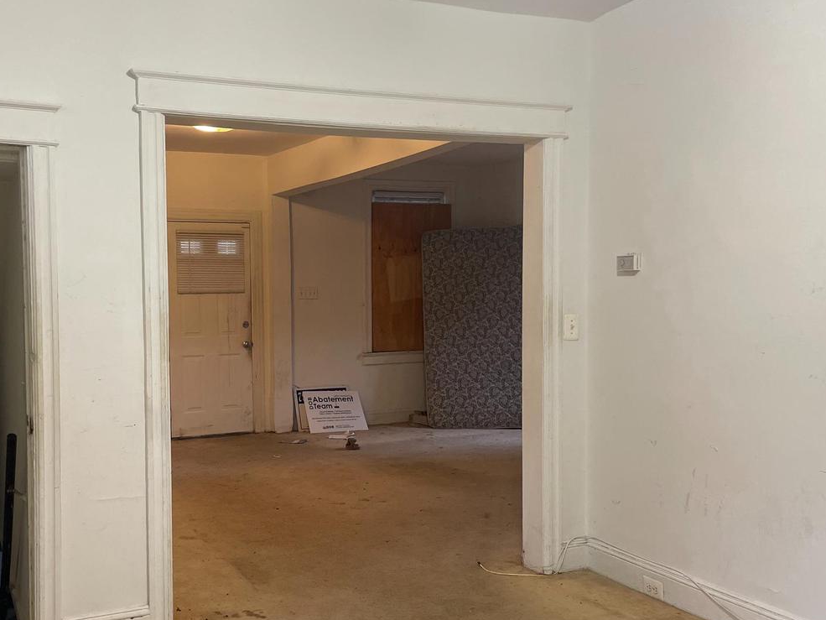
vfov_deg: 37.7
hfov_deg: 48.8
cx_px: 342
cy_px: 330
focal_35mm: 38
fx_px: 907
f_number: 1.6
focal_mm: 4.2
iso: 200
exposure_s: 1/60
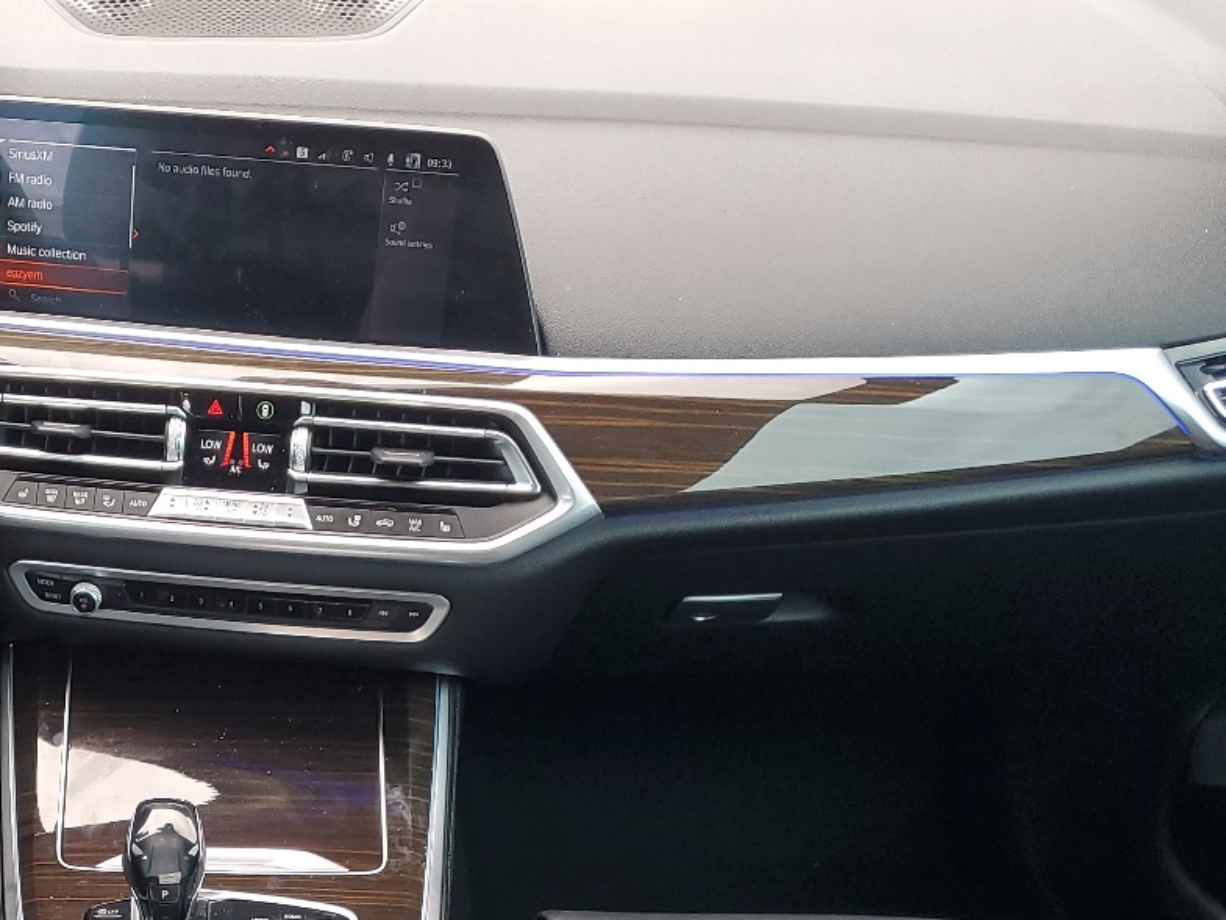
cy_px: 878
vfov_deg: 26.3
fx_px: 1877
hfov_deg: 34.2
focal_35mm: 53
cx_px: 127
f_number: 1.5
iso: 70
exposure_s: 1/50
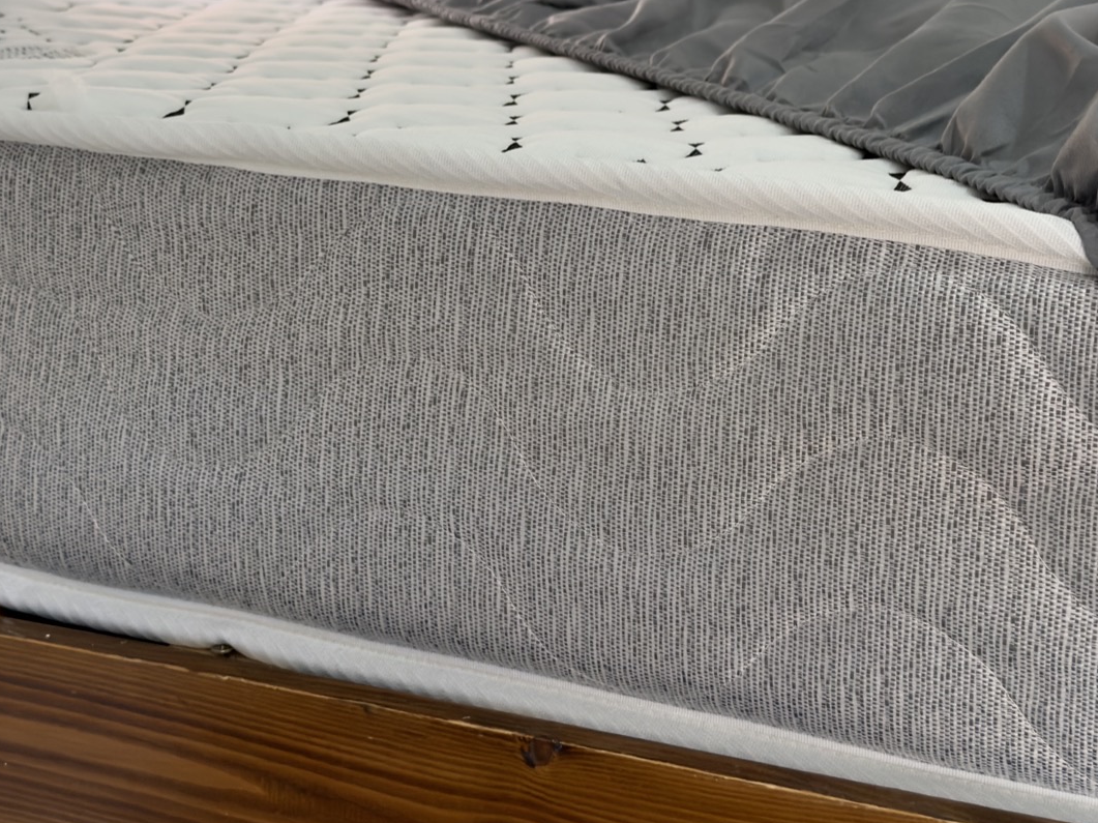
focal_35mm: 66
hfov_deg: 29.4
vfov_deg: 21.8
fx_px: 2093
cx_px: 512
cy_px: 104
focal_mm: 6.76
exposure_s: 1/112
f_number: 1.78
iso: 200
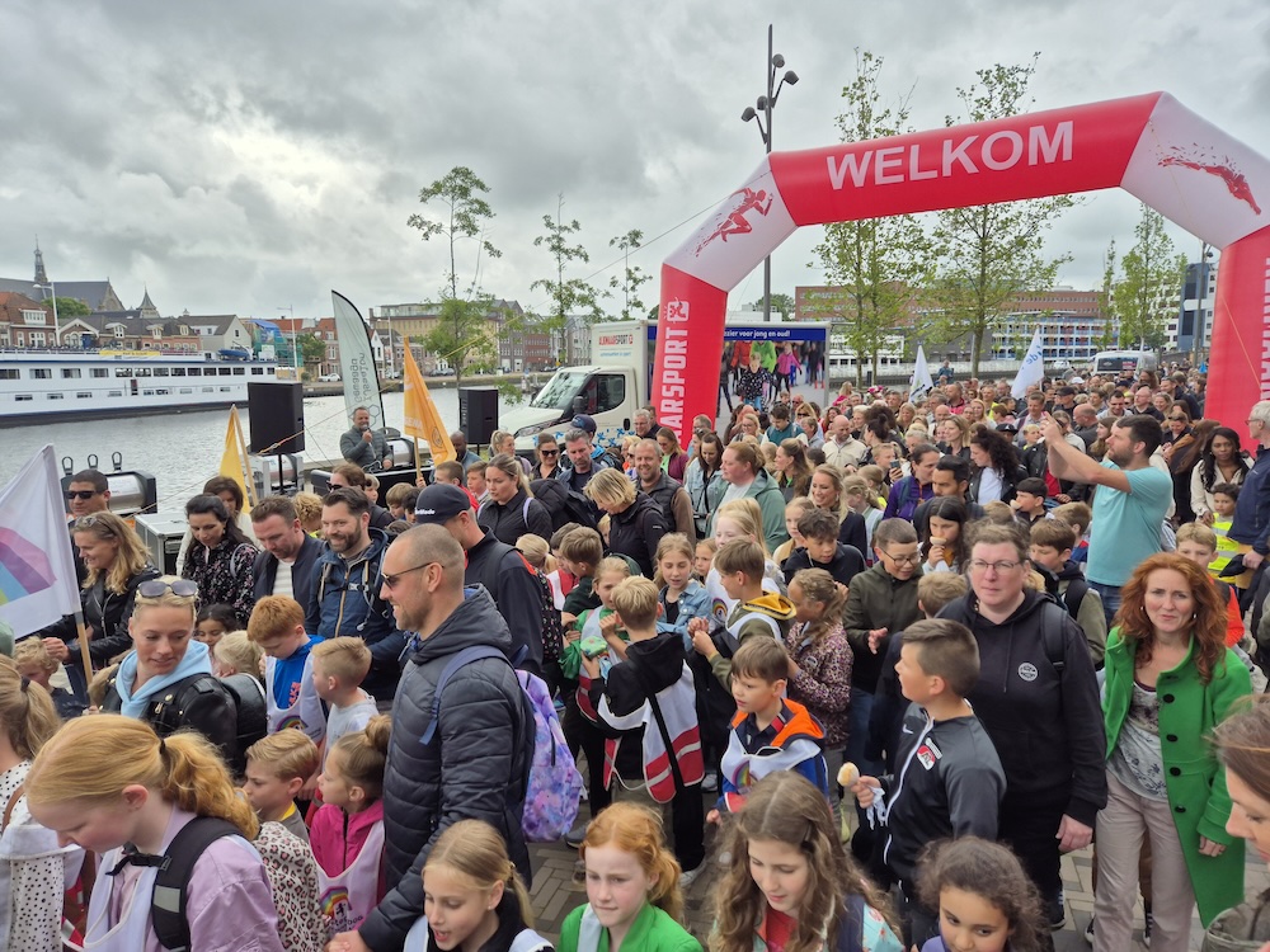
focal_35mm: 23
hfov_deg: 73.9
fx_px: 844
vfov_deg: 58.9
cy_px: 476
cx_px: 635
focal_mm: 5.4
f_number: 1.8
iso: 25
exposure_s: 1/830
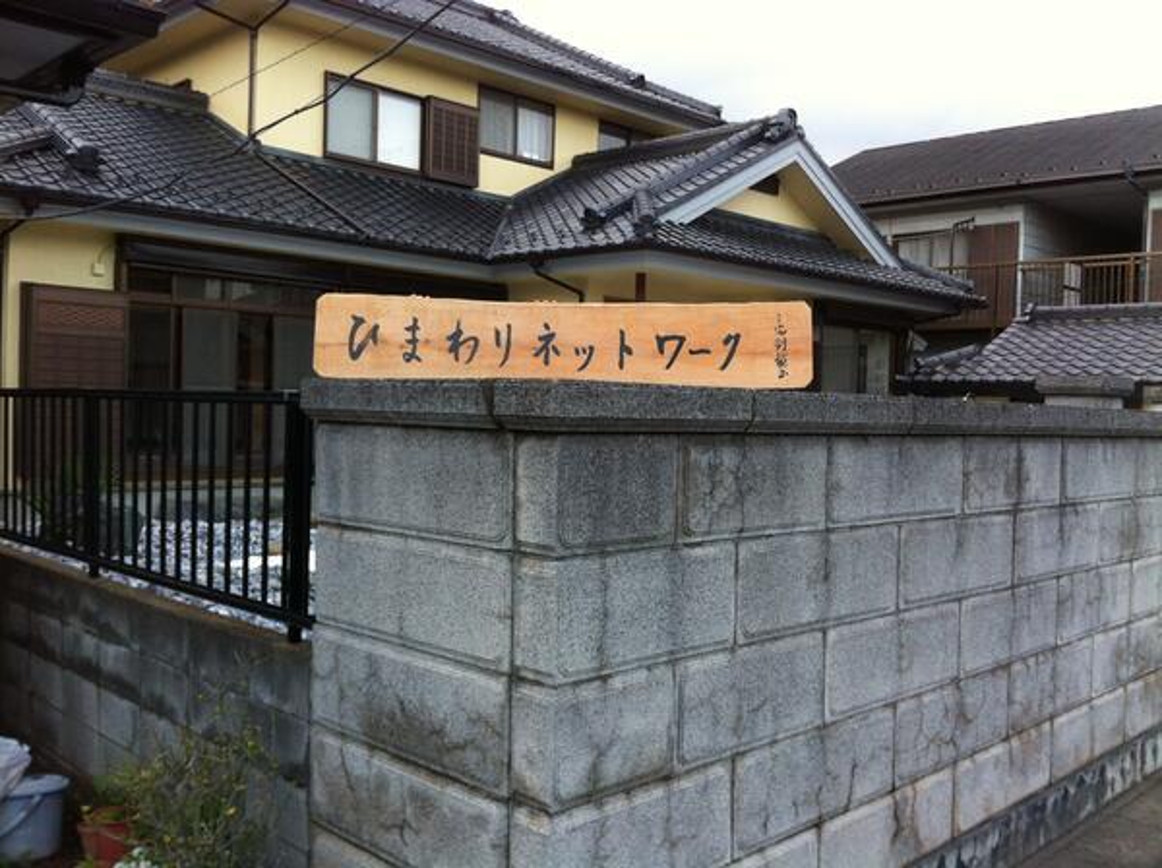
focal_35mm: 35
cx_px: 581
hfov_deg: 52.7
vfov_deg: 40.6
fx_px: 1173
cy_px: 434
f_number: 2.8
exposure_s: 1/120
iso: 125
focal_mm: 3.85
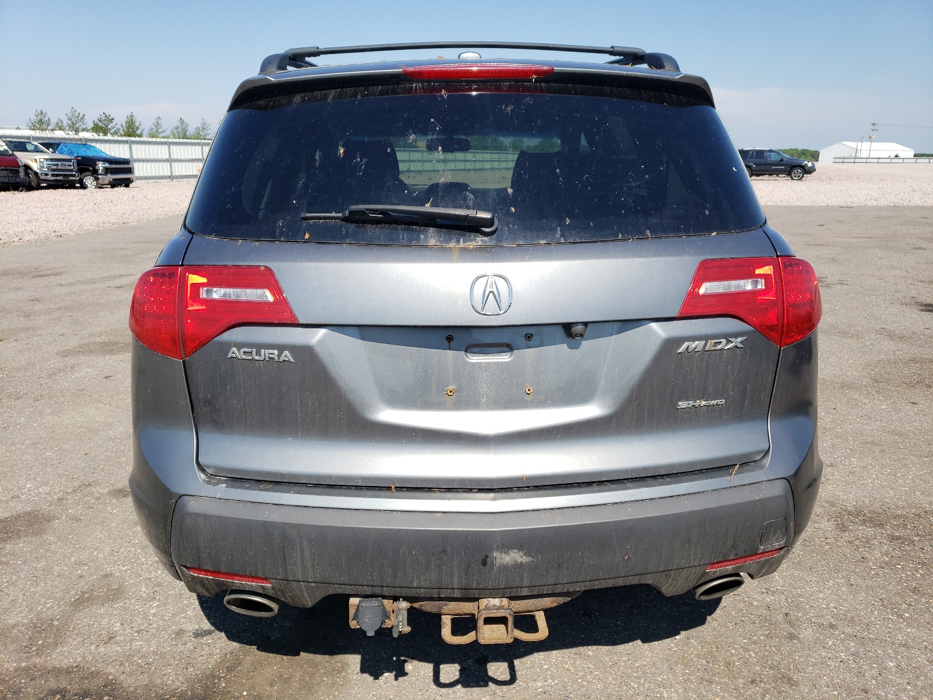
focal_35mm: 26
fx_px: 701
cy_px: 350
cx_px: 466
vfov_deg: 53.1
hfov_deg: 67.3
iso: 50
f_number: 1.5
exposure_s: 1/2500
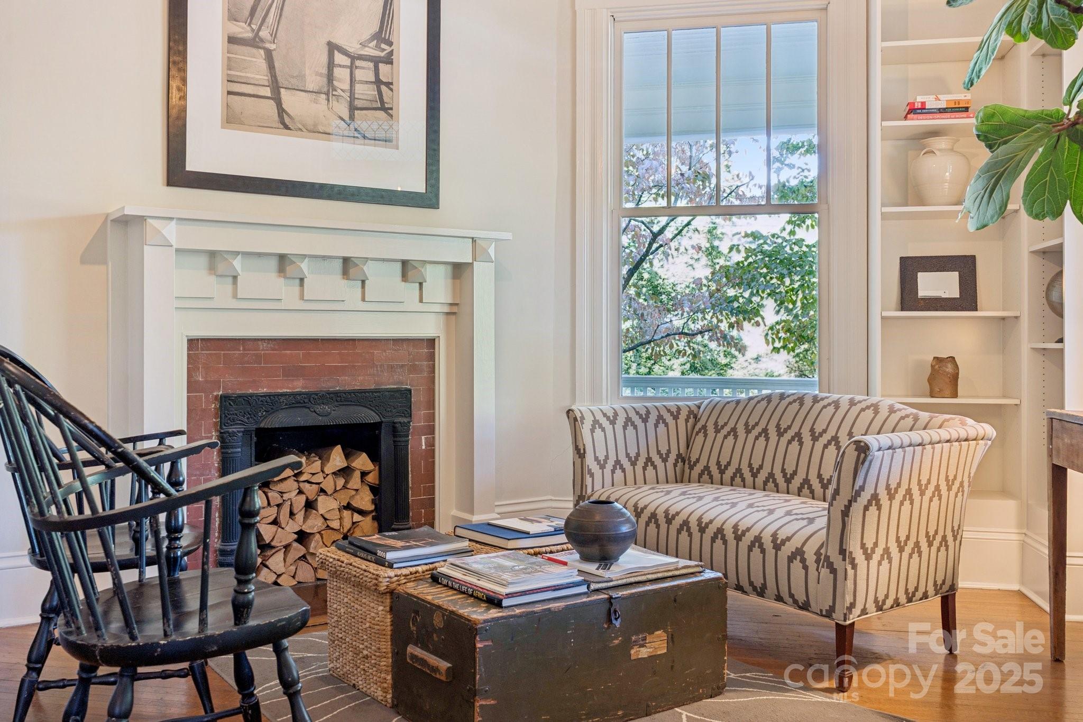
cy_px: 361
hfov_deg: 60.3
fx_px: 932
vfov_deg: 42.3
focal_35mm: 31
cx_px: 542
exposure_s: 1/2.5
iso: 160
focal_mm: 31
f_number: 7.1
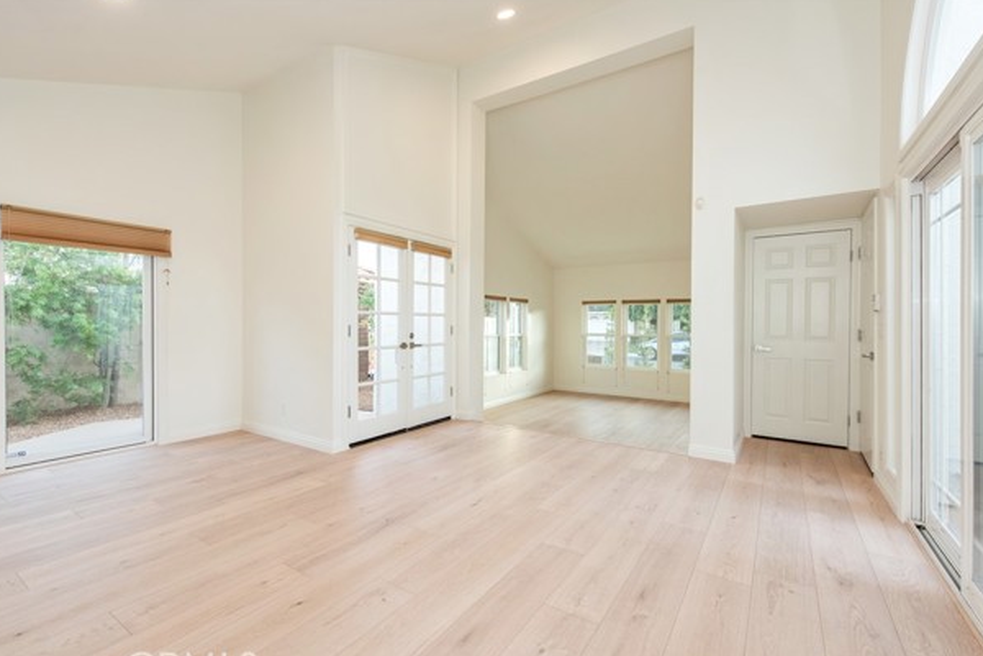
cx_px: 473
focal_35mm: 16
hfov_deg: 96.7
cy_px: 340
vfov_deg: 73.7
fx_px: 437
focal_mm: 15
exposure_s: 1/125
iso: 800
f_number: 5.6
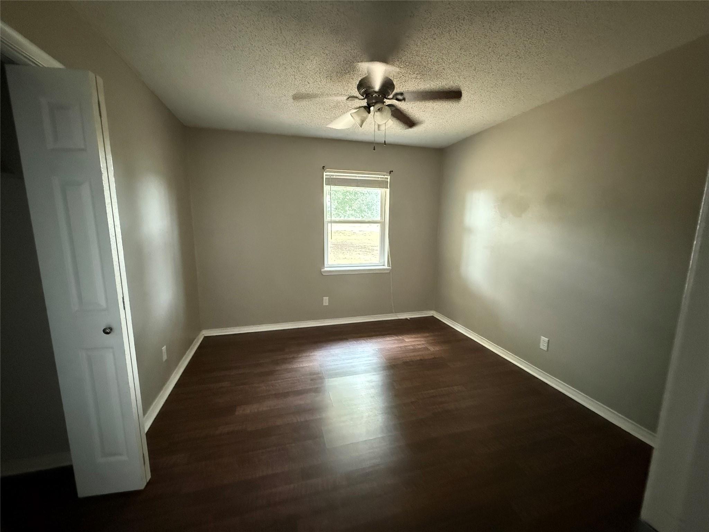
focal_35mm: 14
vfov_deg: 85.7
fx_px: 287
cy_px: 266
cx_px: 354
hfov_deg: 102.1
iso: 1250
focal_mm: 2.22
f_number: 2.2
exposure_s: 1/60
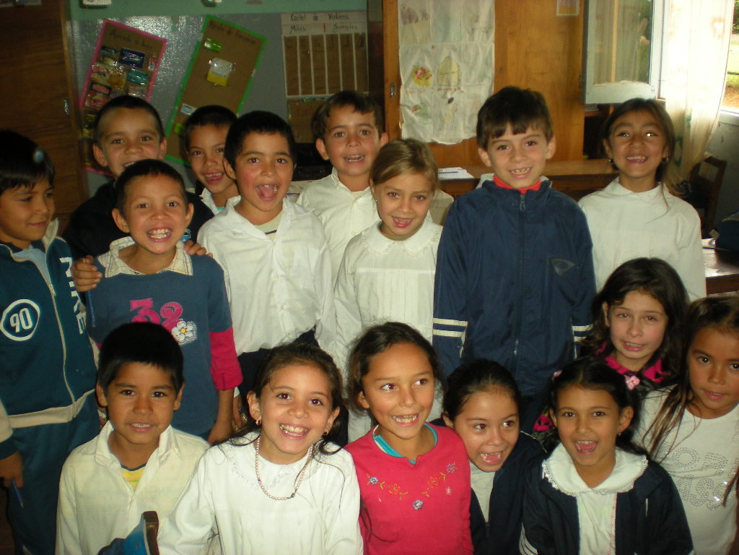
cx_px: 370
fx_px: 811
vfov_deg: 37.7
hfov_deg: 49.0
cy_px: 278
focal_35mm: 38
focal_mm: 6.3
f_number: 3.1
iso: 142
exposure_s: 1/60
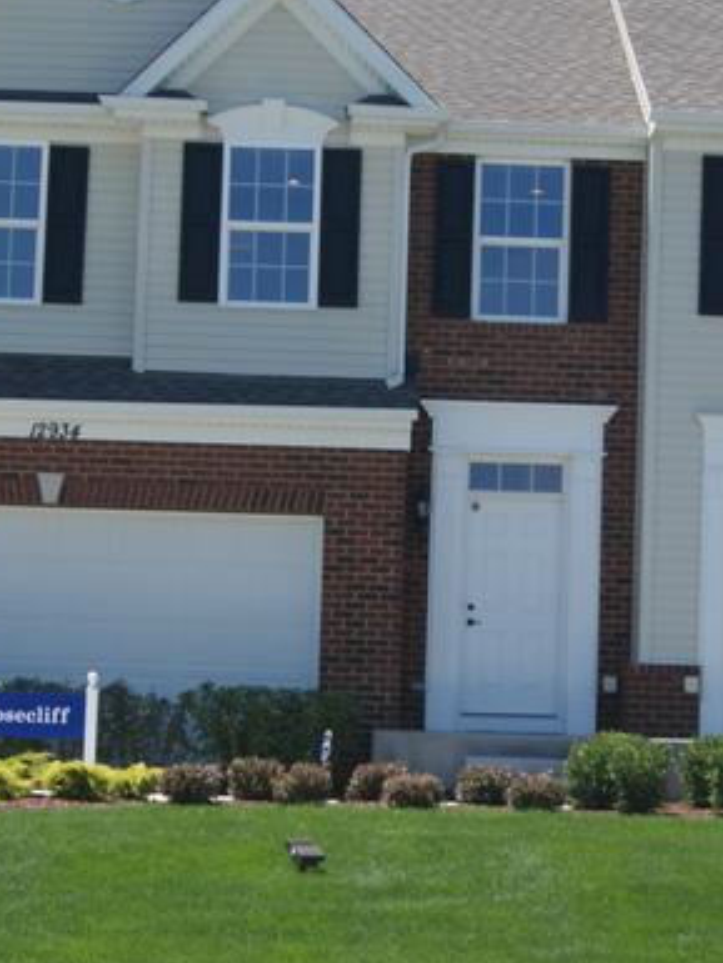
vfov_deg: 21.8
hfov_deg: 16.4
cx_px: 498
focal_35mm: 90
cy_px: 489
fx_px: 2505
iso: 100
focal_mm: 24
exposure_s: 1/80
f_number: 10
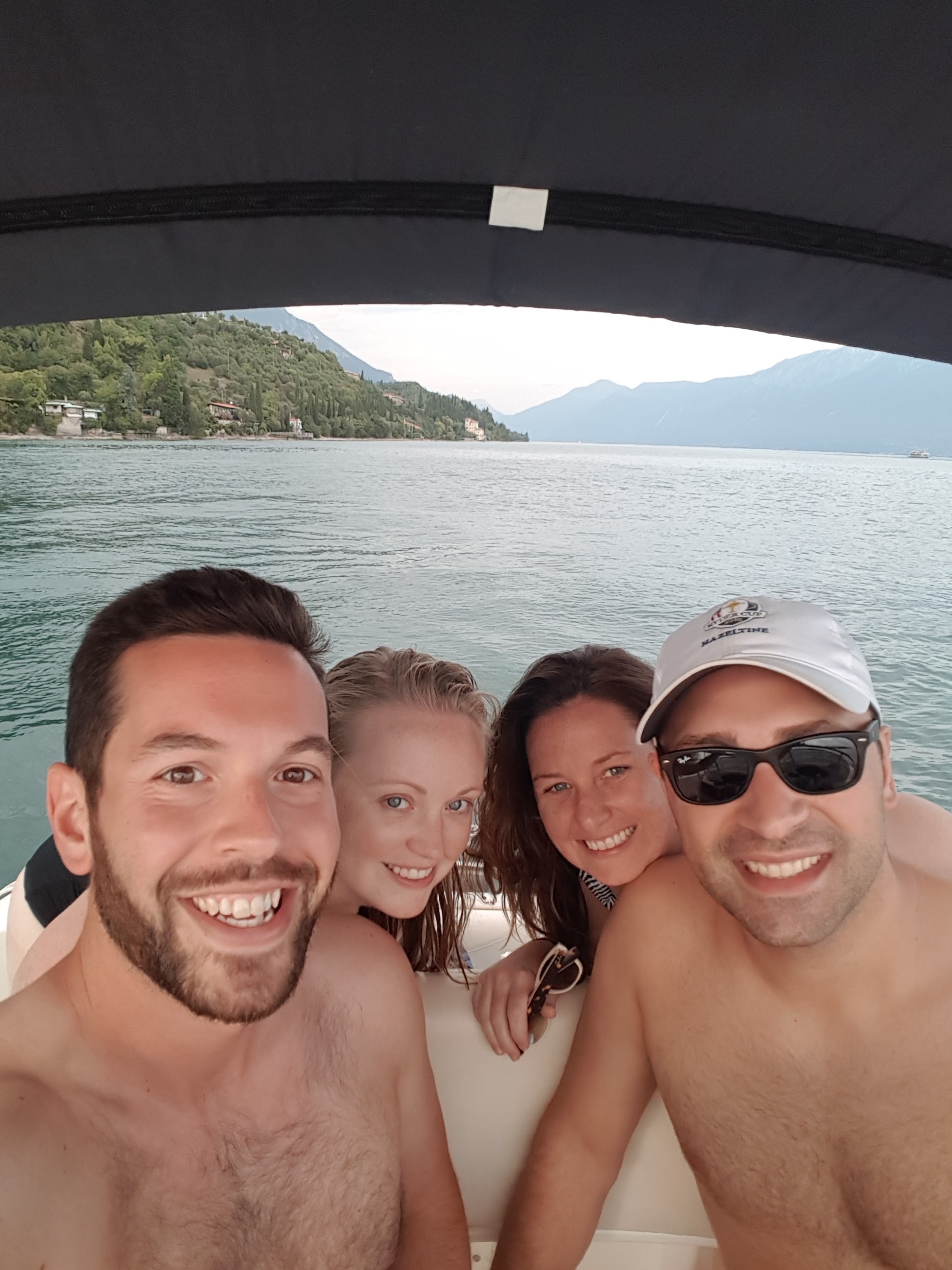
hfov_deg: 63.4
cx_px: 476
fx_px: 770
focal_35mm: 21
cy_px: 635
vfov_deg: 79.0
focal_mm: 2.1
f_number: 1.7
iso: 50
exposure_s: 1/385
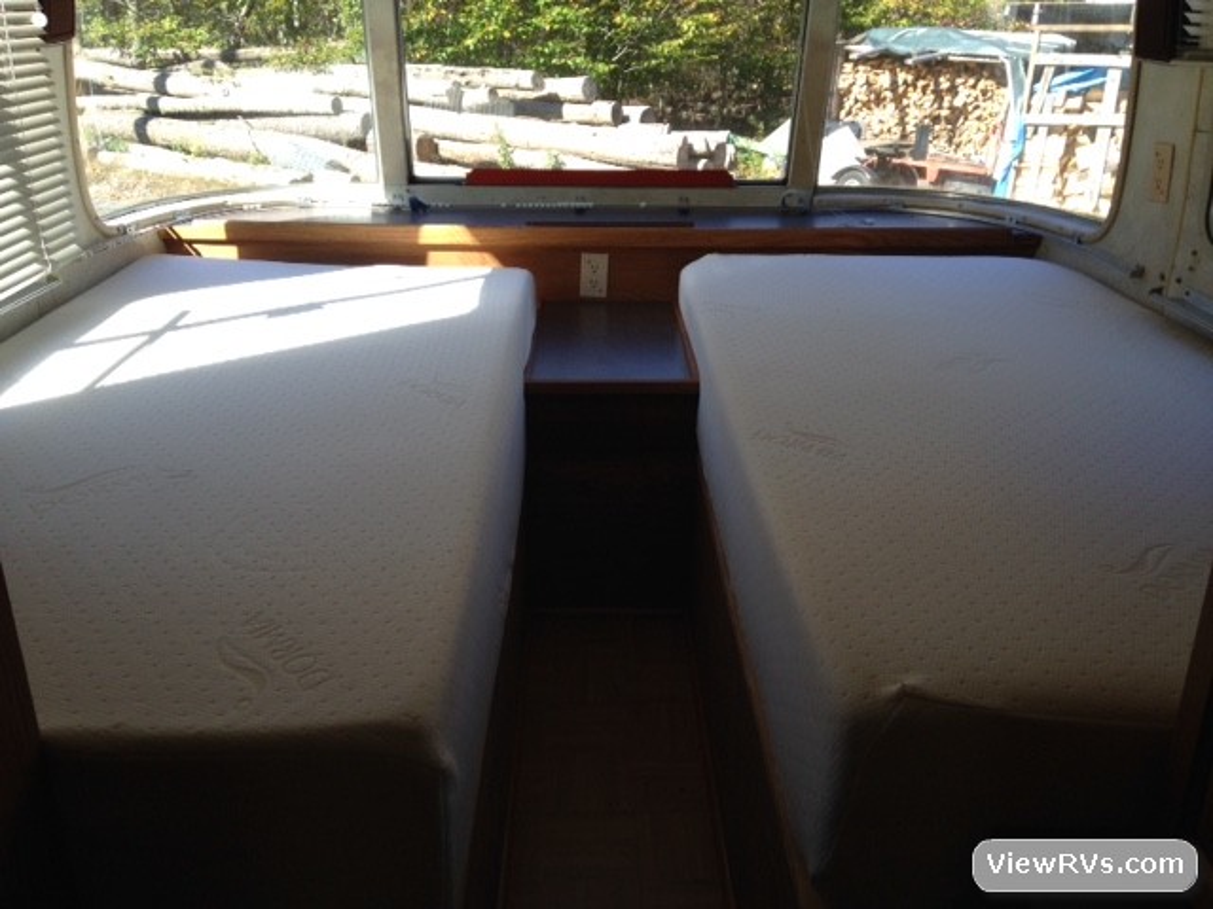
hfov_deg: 55.4
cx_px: 606
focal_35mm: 33
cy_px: 454
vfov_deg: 42.9
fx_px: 1156
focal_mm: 4.12
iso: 50
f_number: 2.4
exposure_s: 1/140
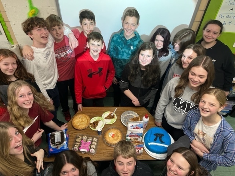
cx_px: 118
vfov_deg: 53.1
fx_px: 177
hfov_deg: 67.3
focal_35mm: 26
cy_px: 88
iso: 80
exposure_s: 1/60
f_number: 1.6
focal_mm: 5.1
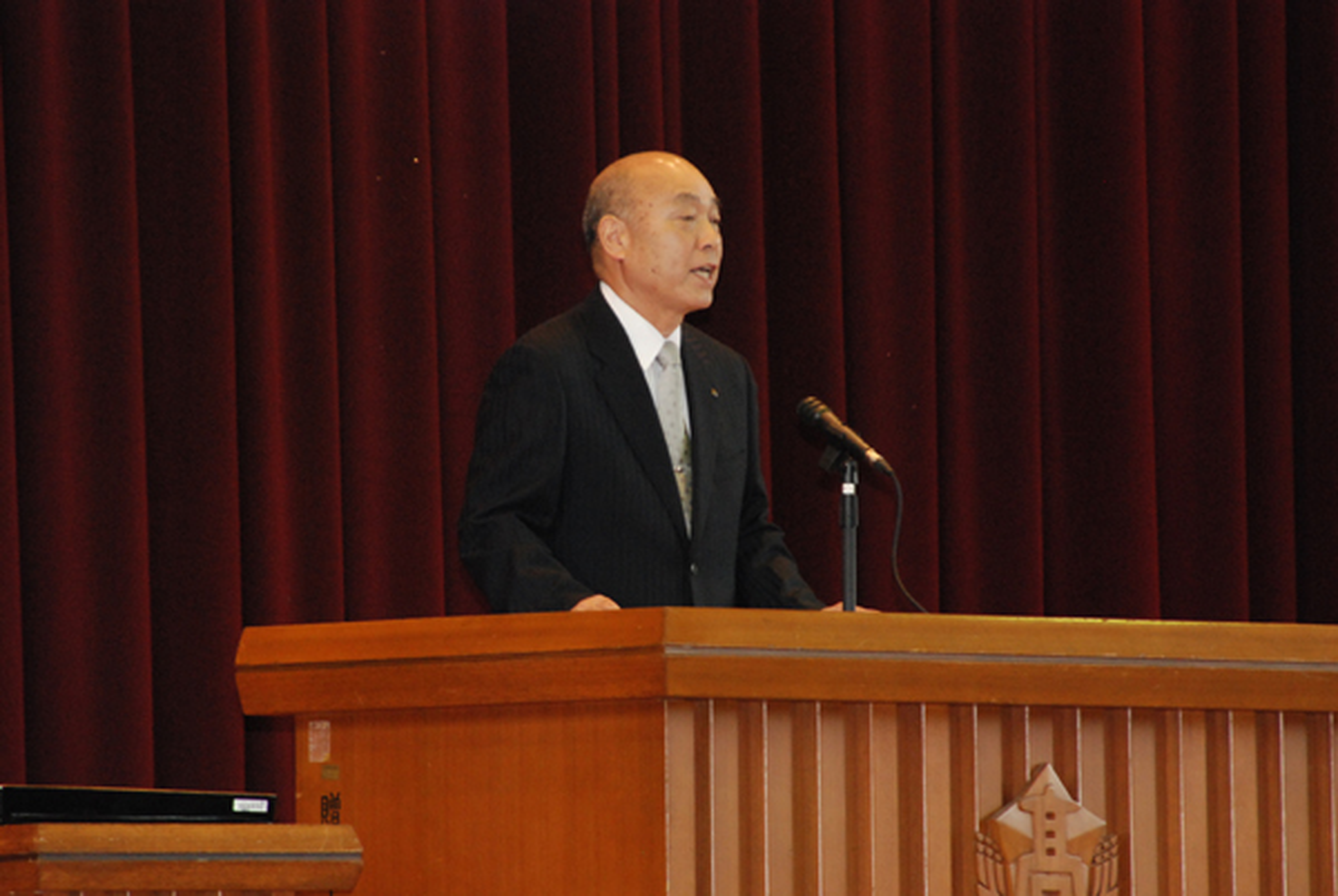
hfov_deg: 6.5
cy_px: 448
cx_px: 669
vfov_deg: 4.4
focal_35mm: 315
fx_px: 11725
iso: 1600
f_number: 6.3
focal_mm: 210
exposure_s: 1/60
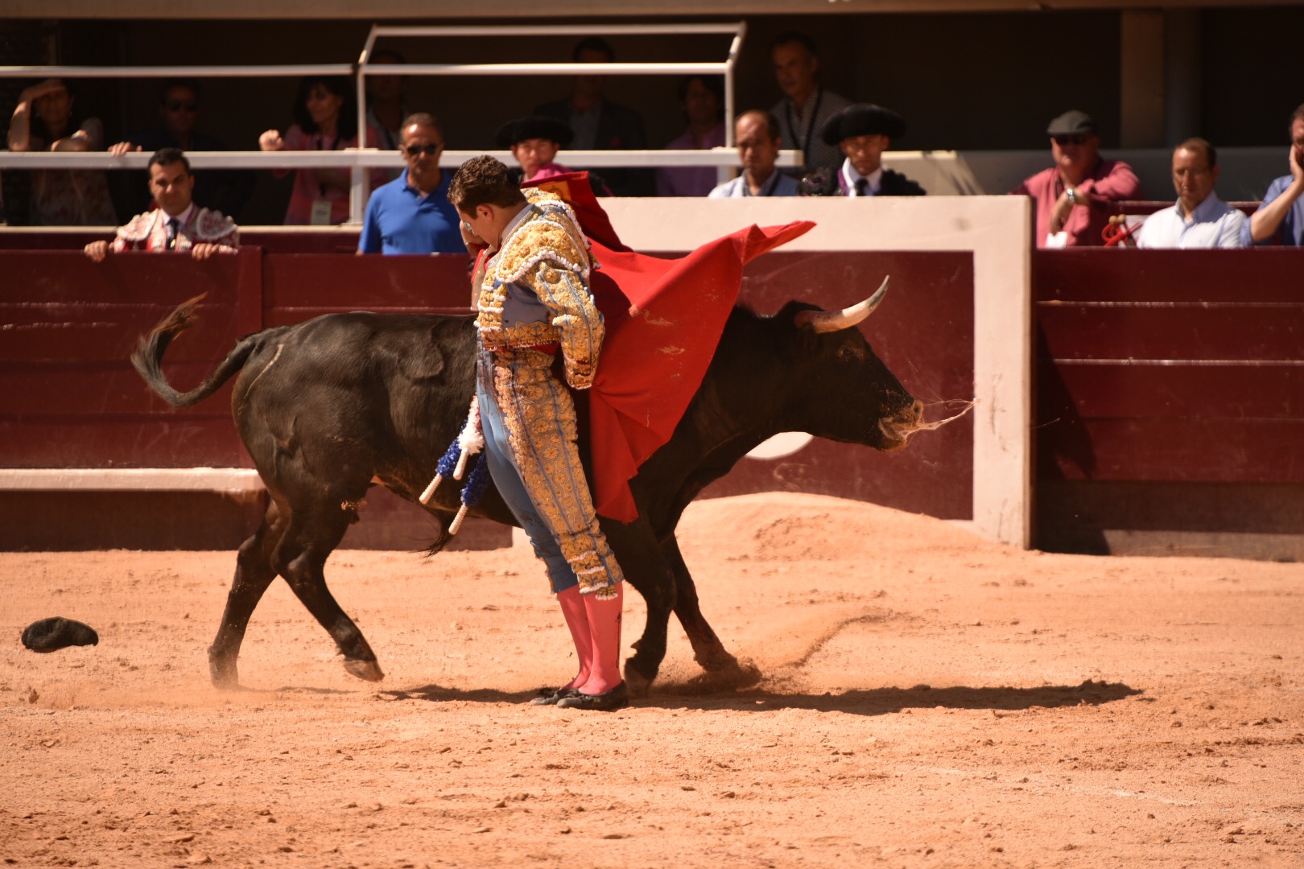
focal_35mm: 300
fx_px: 10866
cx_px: 652
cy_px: 434
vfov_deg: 4.6
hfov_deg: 6.9
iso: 200
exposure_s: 1/1000
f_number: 5.6
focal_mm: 300
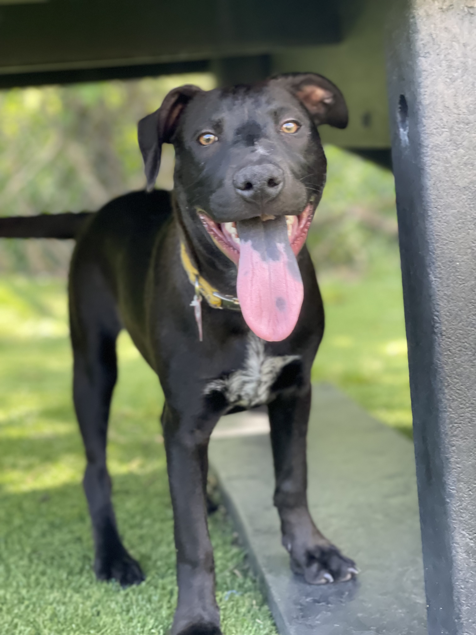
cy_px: 318
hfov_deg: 22.9
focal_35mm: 64
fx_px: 1173
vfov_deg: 30.3
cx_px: 238
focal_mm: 7.5
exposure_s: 1/121
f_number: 2.2
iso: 100
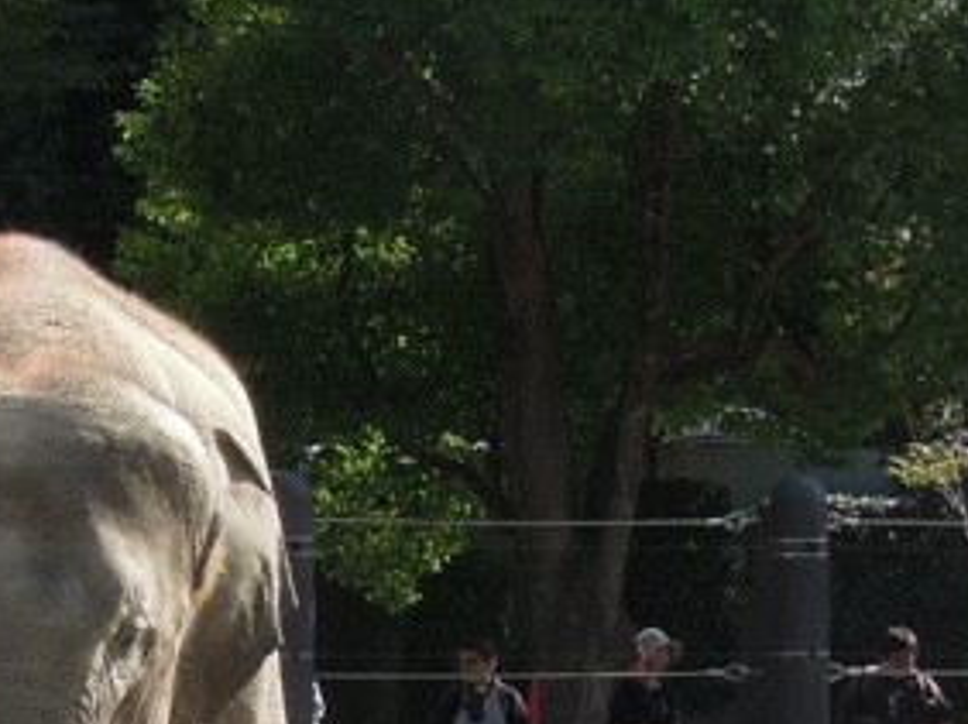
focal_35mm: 220
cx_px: -141
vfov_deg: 6.7
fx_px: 6147
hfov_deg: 8.9
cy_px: 872
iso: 160
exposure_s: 1/500
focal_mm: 11.1
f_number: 4.2
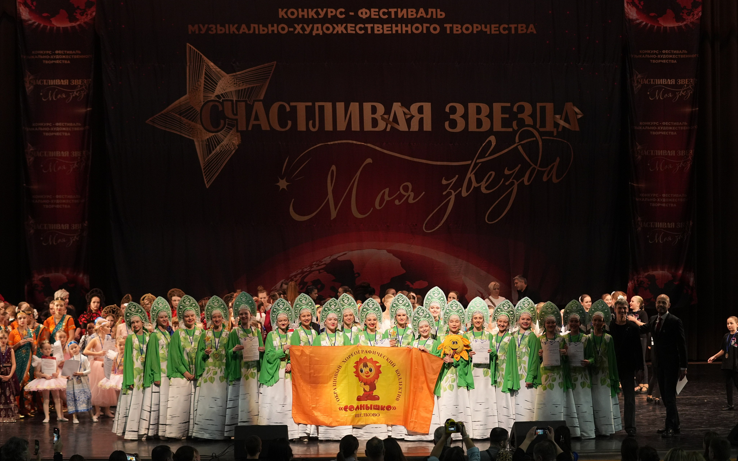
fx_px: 1649
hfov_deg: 25.2
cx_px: 370
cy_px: 225
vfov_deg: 15.9
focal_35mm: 82
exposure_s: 1/640
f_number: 2.8
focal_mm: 80
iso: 3200
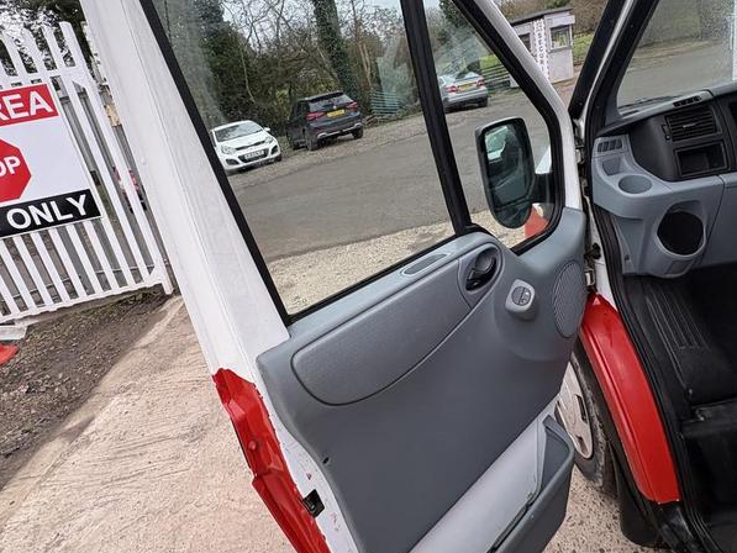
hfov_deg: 78.8
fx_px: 447
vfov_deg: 62.8
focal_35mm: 21
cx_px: 396
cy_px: 215
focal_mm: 2.22
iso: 50
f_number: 2.2
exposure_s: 1/126
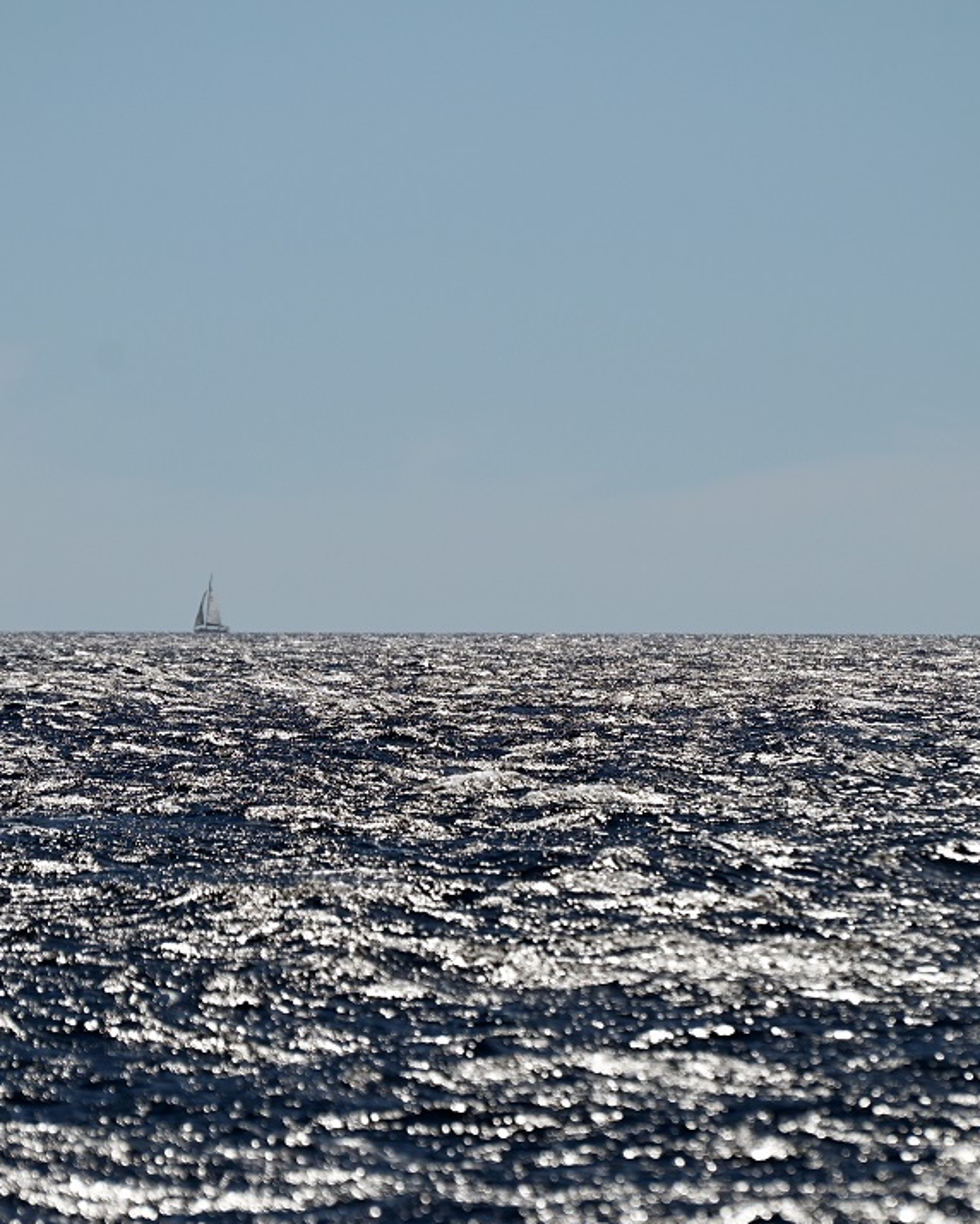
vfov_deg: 4.5
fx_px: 15468
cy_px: 656
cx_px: 485
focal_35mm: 427
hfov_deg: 3.6
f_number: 7.1
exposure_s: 1/1250
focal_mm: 250
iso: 100
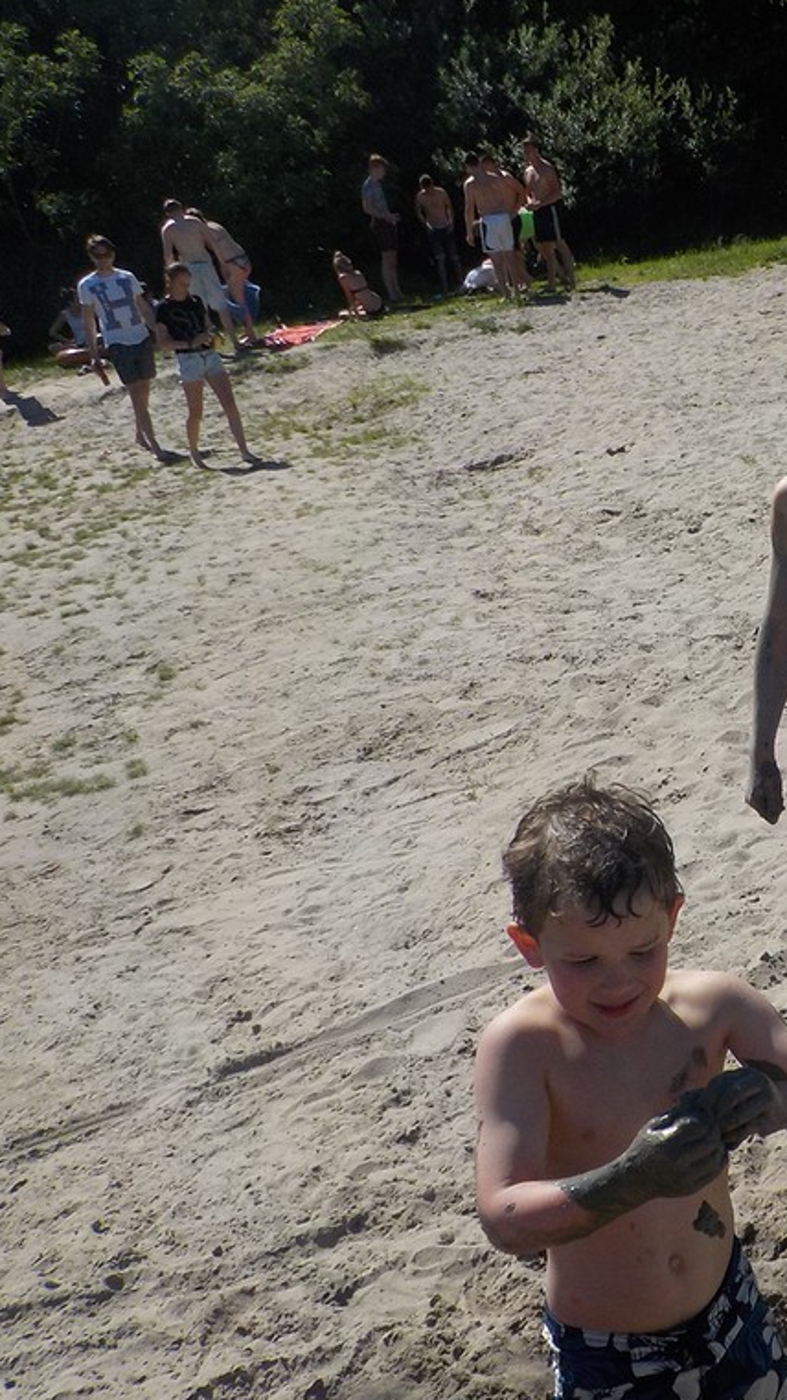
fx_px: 1633
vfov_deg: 46.4
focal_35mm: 44
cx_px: 914
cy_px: 705
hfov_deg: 24.8
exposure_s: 1/2000
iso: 125
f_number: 3.3
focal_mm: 4.1
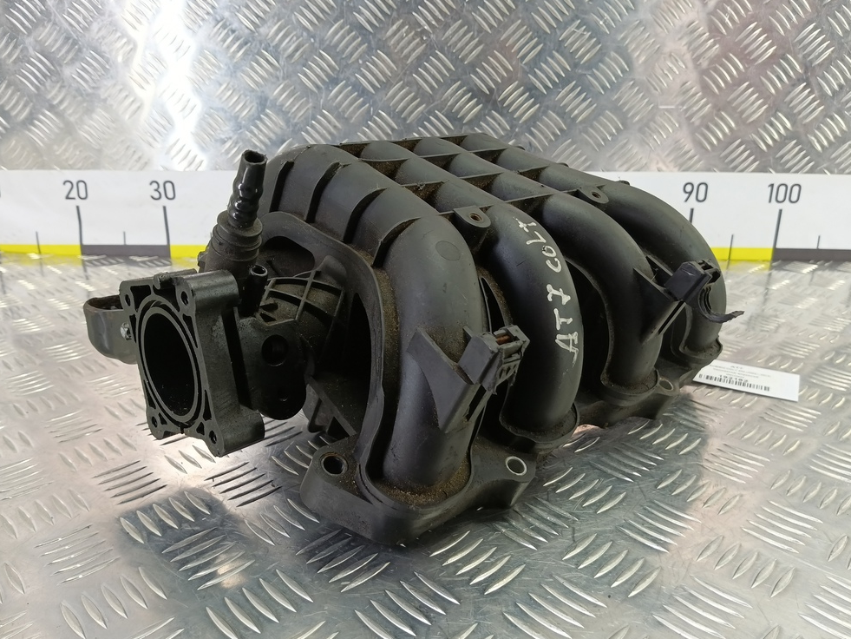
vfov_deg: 56.8
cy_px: 325
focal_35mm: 24
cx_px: 428
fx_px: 590
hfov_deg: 71.6
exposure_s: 1/50
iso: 195
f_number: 1.6
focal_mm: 4.11
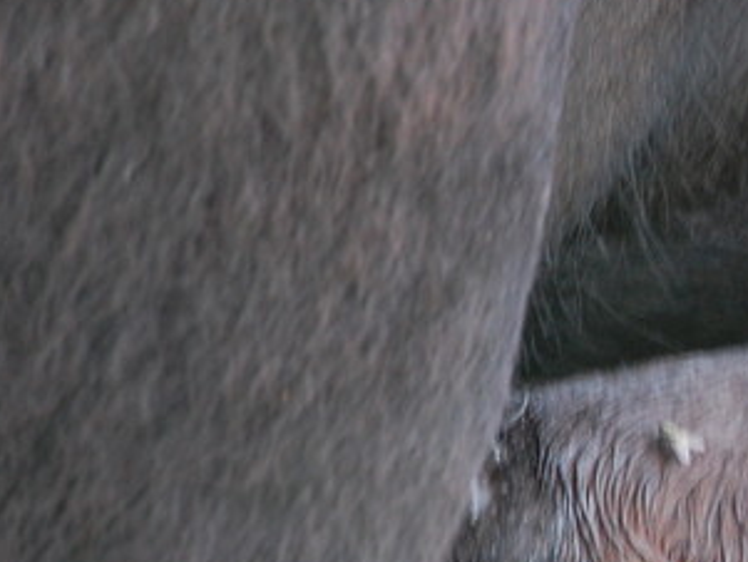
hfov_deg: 2.0
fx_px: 21163
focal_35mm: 979
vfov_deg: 1.5
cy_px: 630
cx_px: 1141
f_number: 5.6
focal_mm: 200
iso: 800
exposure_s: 1/80
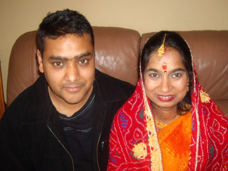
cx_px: 113
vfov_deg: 32.9
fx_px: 290
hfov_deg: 42.9
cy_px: 86
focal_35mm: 44
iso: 200
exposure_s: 1/40
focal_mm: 6.2
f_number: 2.7
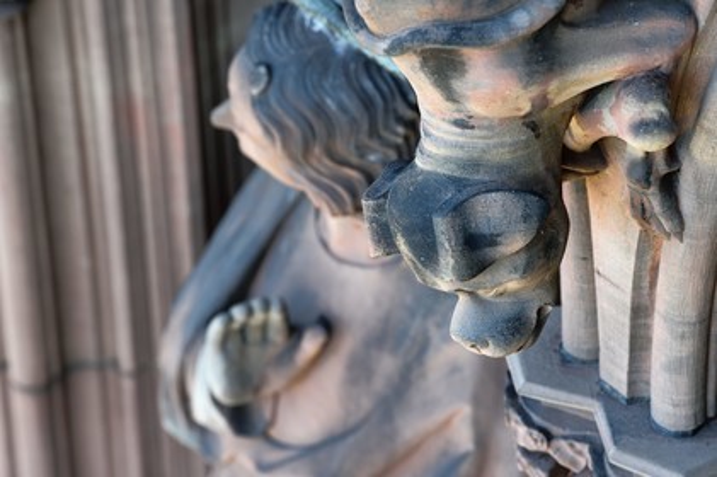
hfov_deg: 10.3
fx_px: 3980
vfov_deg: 6.9
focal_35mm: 200
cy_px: 238
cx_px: 358
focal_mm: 200
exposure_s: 1/160
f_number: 5.6
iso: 200
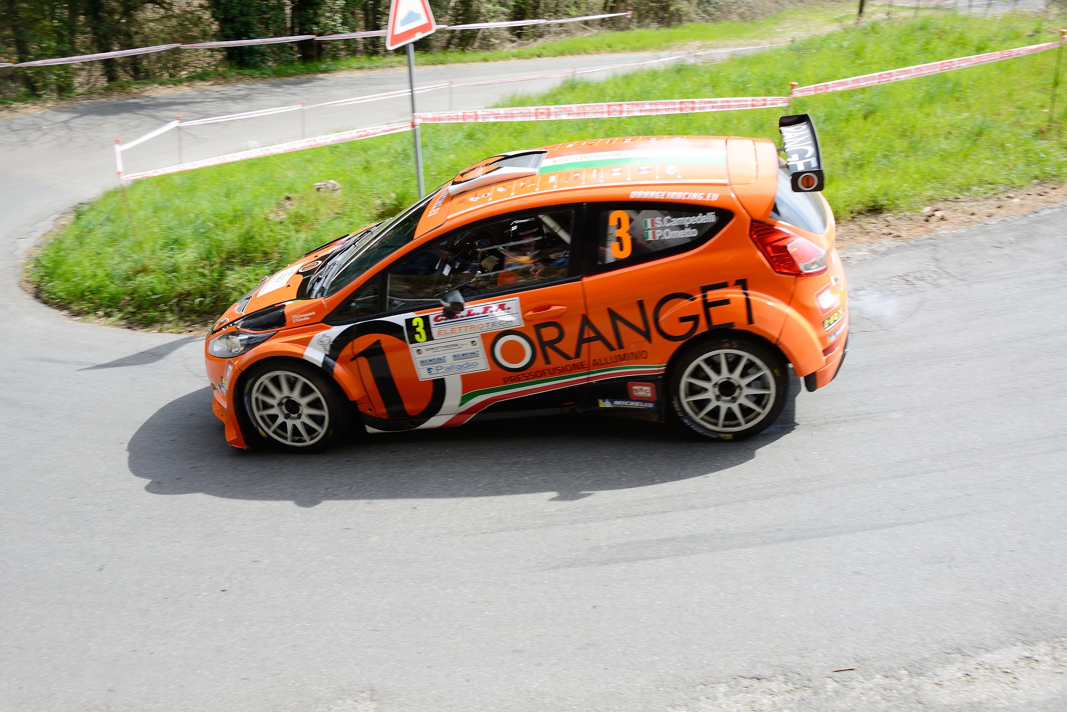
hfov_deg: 54.4
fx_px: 1037
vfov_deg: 37.9
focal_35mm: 35
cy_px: 356
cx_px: 534
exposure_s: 1/320
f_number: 9
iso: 360
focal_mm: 35
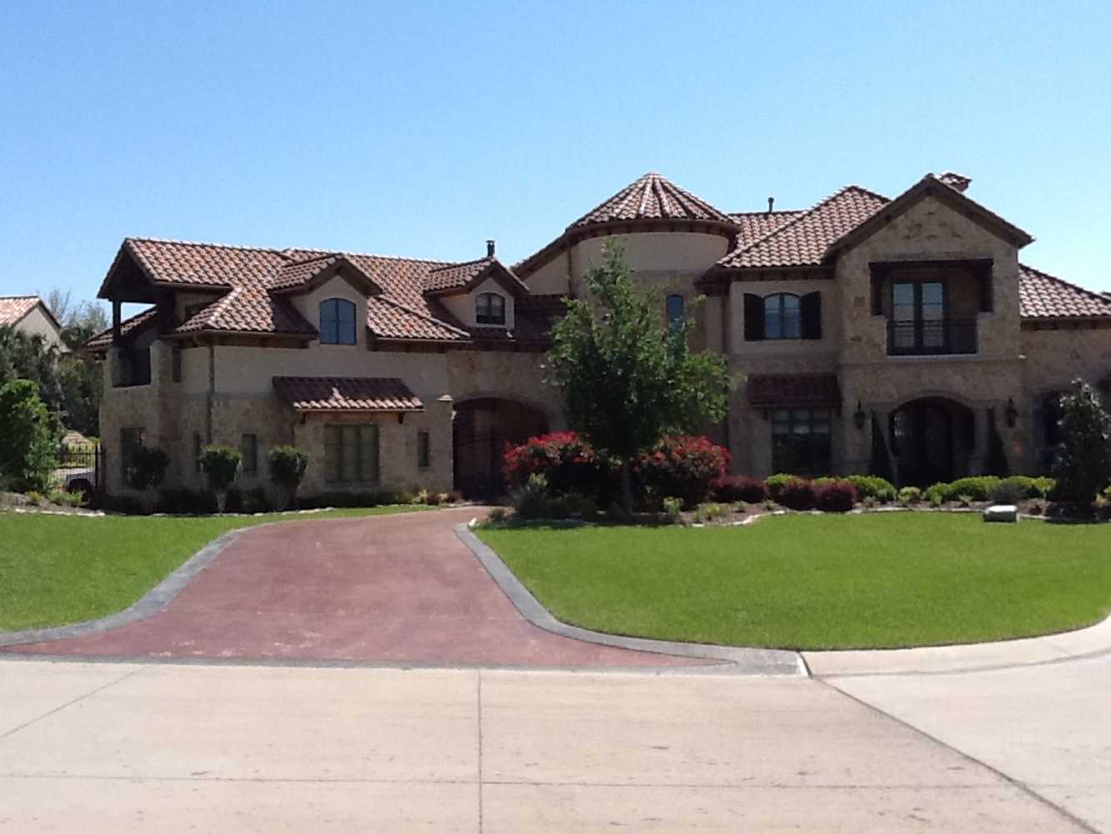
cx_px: 556
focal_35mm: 32
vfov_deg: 44.2
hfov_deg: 56.8
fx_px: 1027
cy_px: 417
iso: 64
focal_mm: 2.03
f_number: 2.4
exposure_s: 1/1215
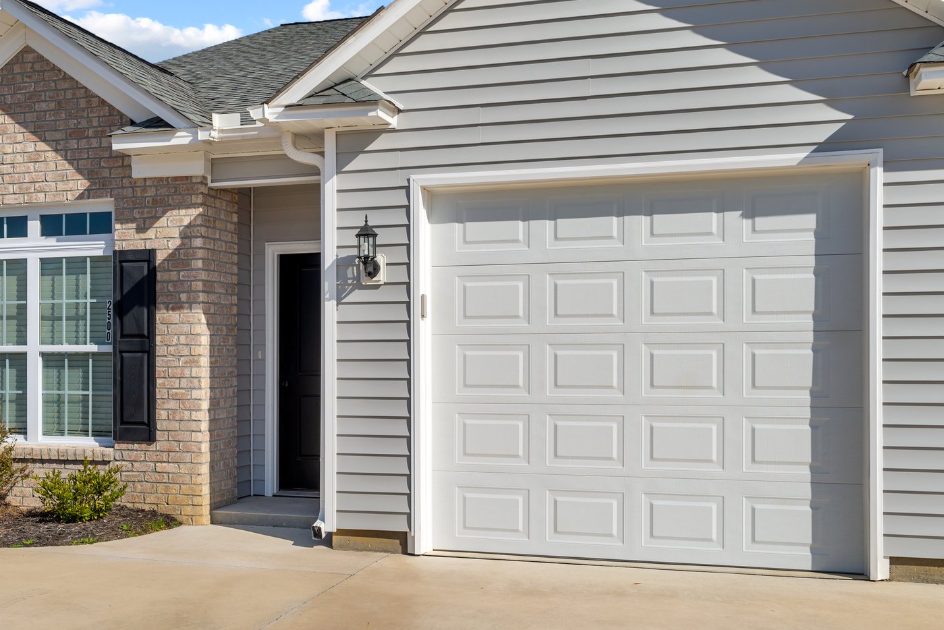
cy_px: 280
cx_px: 386
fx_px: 1076
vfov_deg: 32.6
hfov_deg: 47.2
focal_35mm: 41
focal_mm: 28
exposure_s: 1/400
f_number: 8
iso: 100
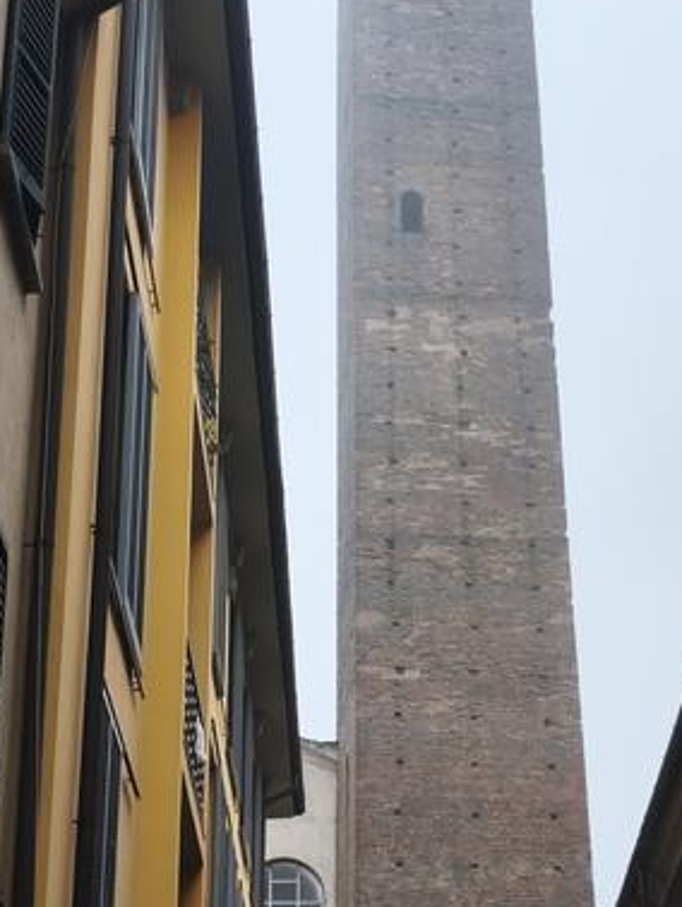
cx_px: 451
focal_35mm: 73
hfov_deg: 20.1
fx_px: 1915
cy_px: 537
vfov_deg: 26.6
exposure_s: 1/50
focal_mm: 6.14
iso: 250
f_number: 1.65
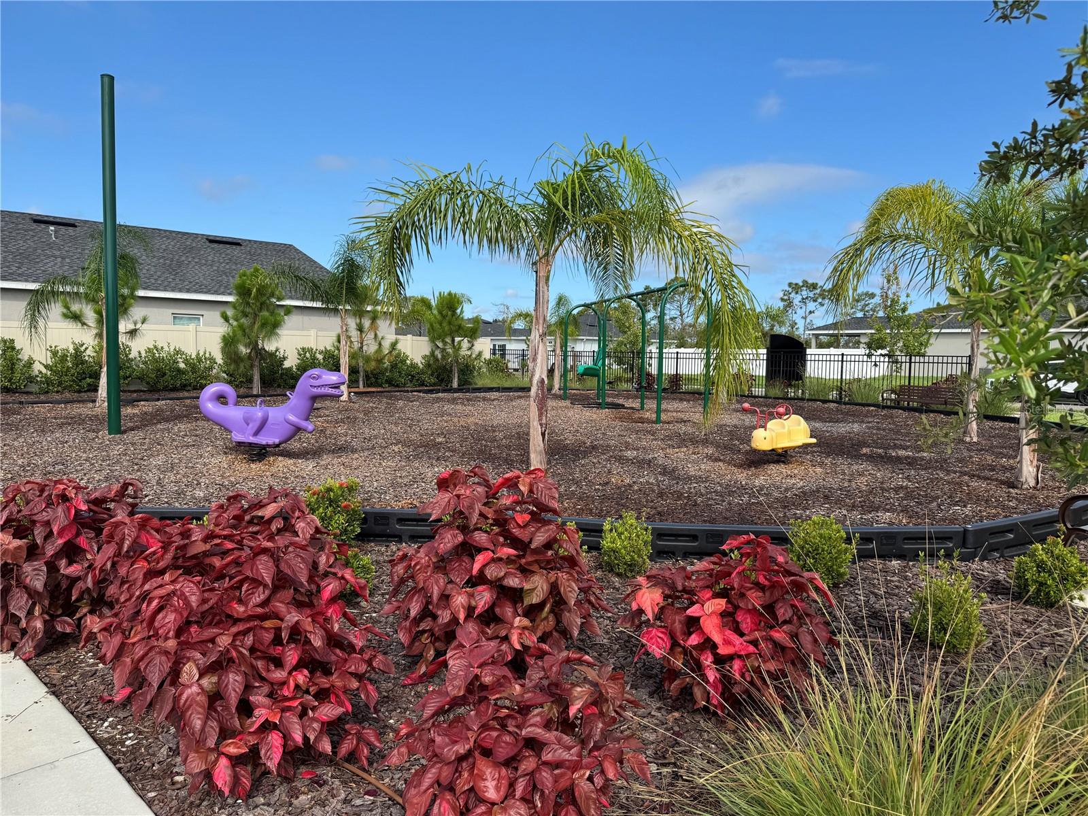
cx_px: 544
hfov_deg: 71.6
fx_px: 754
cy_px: 408
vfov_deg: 56.8
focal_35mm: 24
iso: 80
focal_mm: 6.76
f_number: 1.78
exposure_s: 1/3413
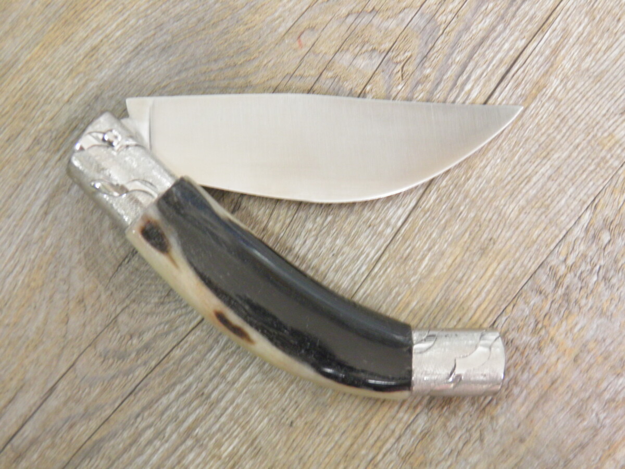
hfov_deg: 26.7
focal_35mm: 73
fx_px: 1318
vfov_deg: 20.2
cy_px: 234
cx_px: 312
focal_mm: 13.2
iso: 200
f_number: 3.9
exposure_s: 1/8
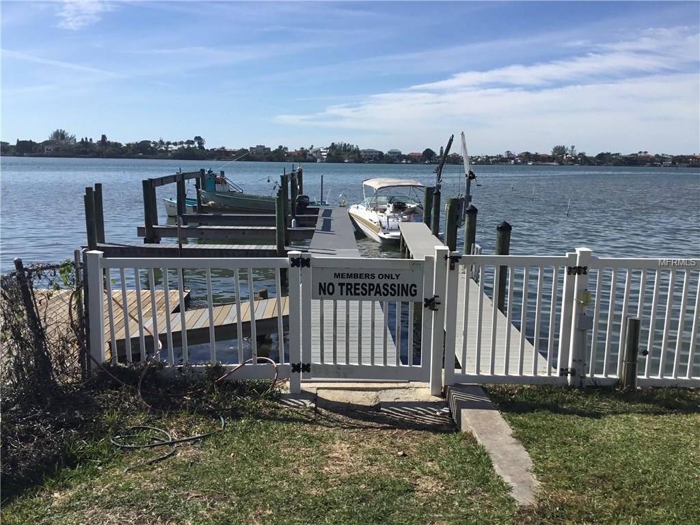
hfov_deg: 58.4
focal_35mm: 31
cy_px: 262
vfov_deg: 45.4
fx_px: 627
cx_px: 350
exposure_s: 1/2469
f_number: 2.4
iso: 25
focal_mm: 3.3
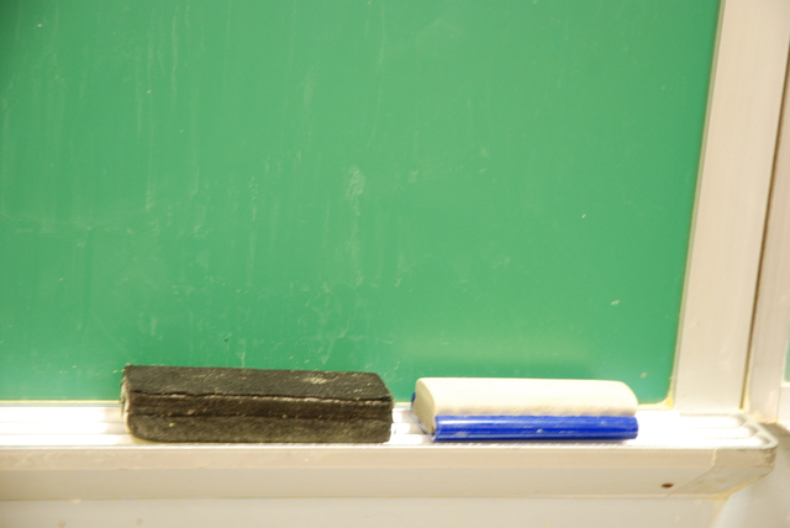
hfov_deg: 19.4
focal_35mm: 105
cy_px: 264
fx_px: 2306
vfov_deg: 13.1
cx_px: 395
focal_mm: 70
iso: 400
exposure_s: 1/8
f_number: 4.5
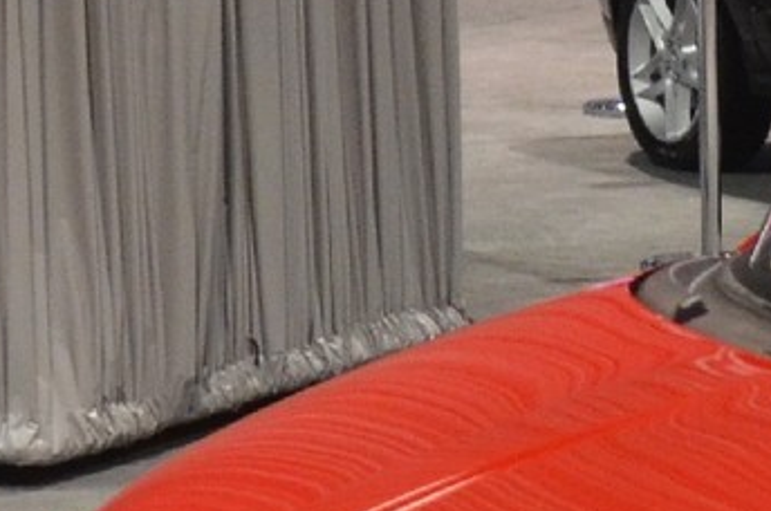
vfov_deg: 5.7
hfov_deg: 8.1
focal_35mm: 240
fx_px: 5130
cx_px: 1697
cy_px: 641
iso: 1600
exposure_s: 1/50
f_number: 2.8
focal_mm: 22
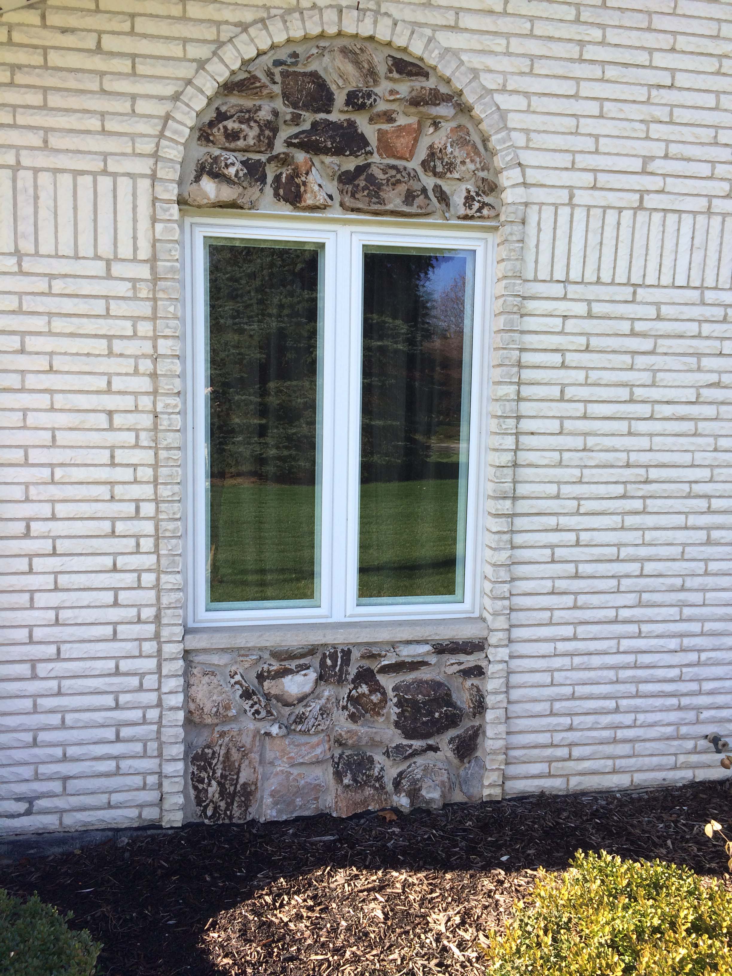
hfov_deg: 48.2
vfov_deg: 61.7
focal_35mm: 29
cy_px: 488
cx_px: 366
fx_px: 818
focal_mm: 4.15
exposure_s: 1/387
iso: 32
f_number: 2.2
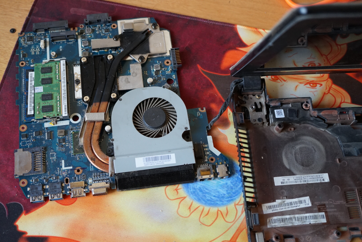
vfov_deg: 29.9
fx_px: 453
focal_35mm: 45
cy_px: 121
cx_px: 181
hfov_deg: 43.6
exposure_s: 1/60
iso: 1000
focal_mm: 30
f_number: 3.5
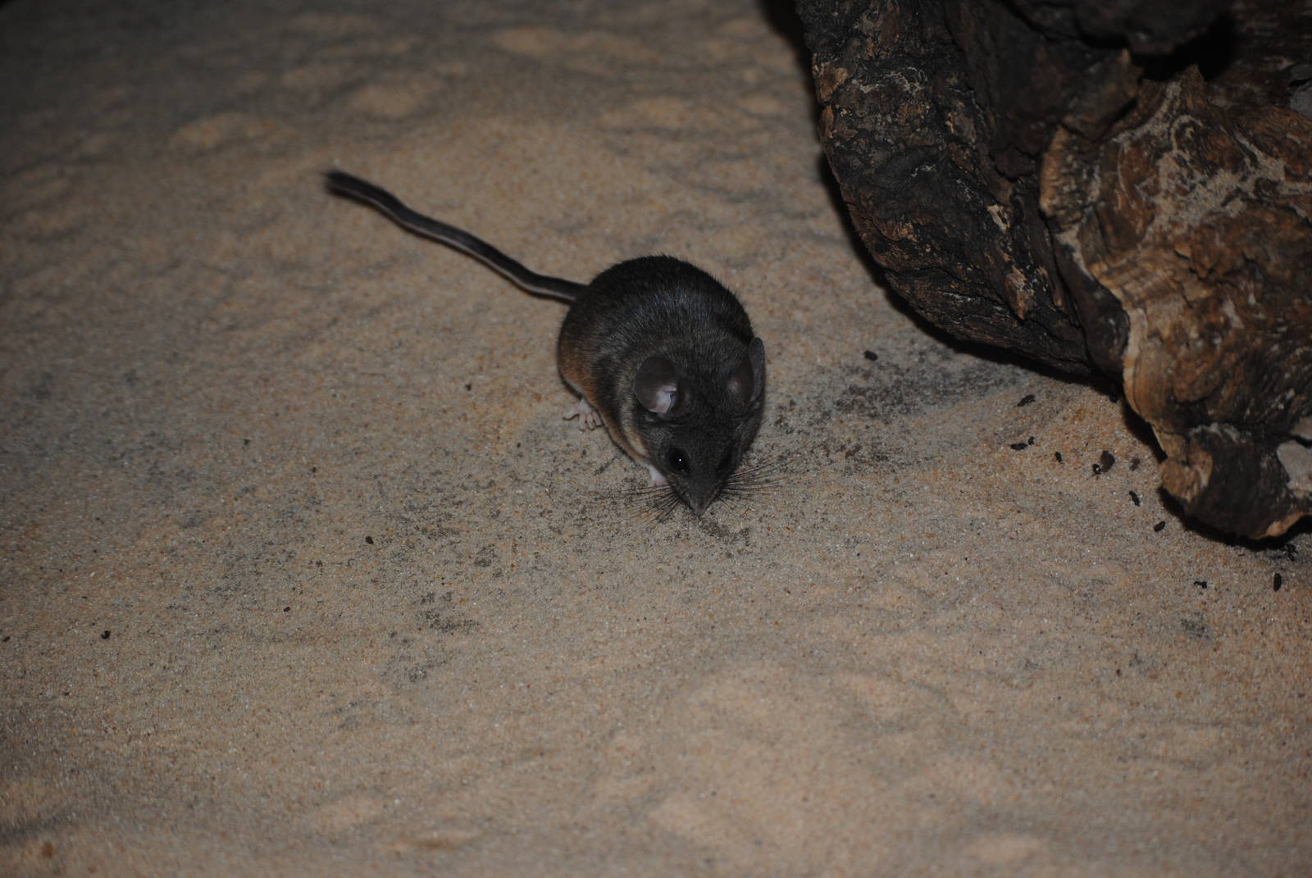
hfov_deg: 22.6
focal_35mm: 90
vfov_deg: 15.2
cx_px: 656
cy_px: 439
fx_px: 3284
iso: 200
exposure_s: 1/60
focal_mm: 60
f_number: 4.2
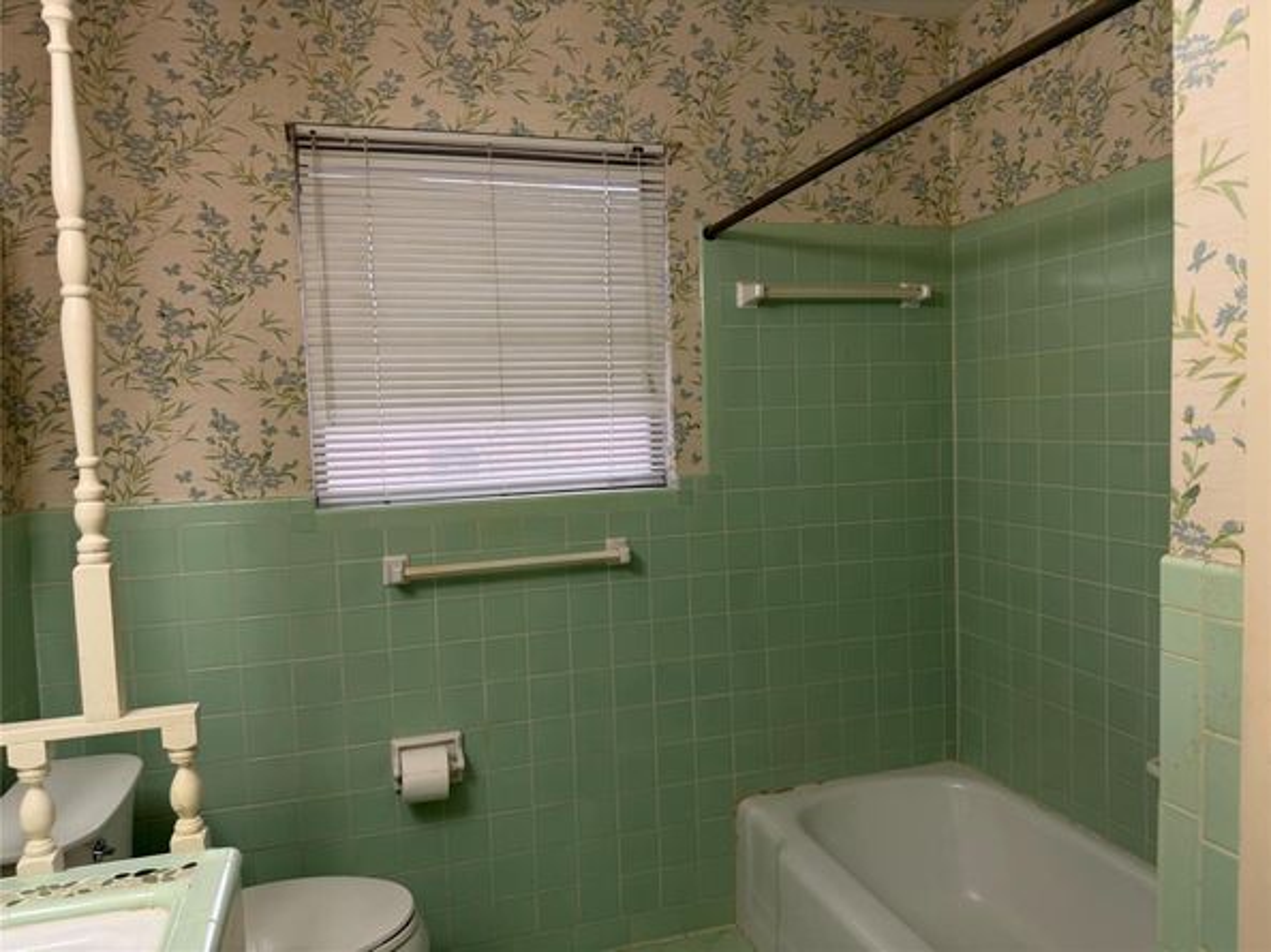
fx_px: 881
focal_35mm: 24
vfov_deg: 56.8
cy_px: 476
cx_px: 636
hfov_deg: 71.6
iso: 100
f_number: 1.78
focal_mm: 6.76
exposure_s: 1/60
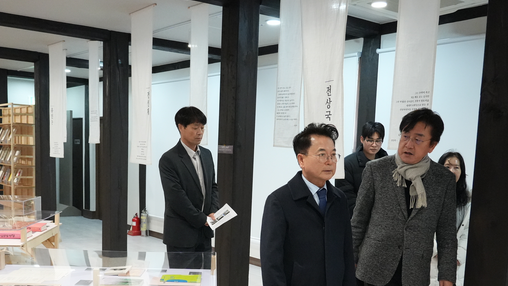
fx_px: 566
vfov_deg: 27.7
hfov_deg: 48.3
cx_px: 240
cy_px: 234
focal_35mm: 42
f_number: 4
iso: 8000
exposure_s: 1/250
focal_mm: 24
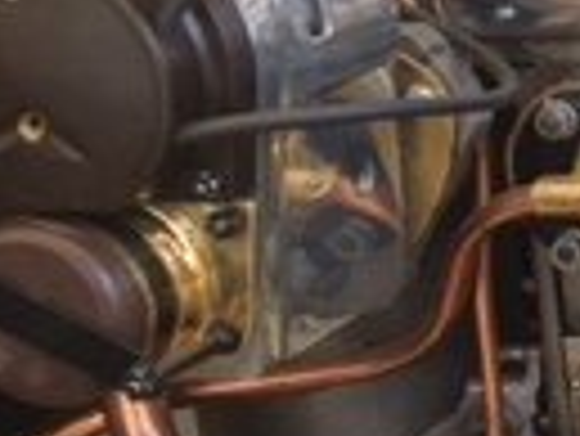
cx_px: 1421
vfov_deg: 10.3
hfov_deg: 11.3
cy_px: 279
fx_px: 2415
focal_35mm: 144
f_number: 2.2
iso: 25
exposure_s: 1/203
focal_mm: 4.15
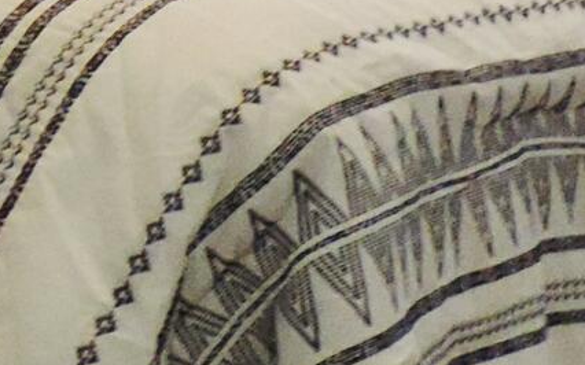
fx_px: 3331
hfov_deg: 9.8
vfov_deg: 6.2
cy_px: -210
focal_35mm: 209
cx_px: -277
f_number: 3.1
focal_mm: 4.9
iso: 400
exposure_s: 1/10
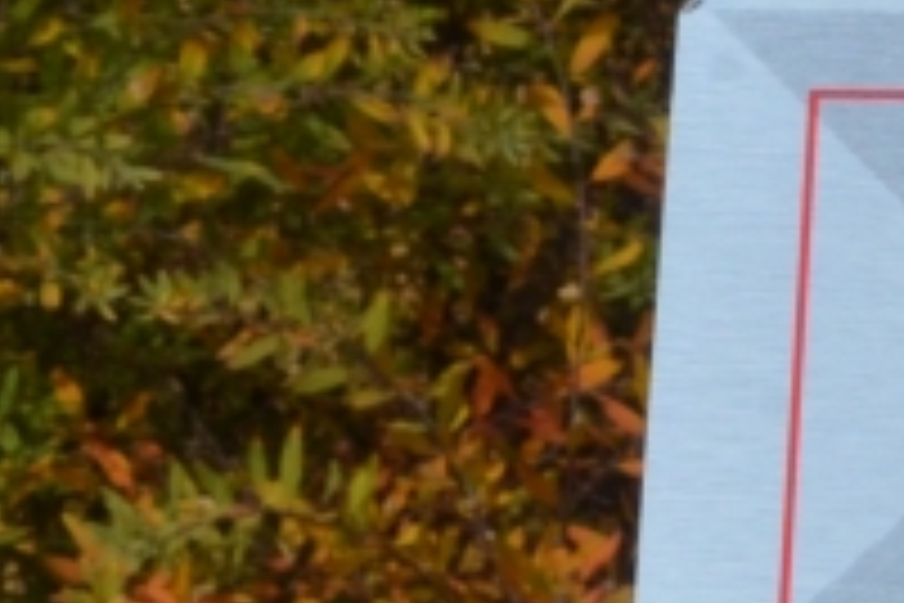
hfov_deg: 7.4
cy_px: 567
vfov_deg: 5.1
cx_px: 1844
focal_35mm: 267
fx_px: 6693
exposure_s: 1/1000
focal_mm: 35
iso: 1000
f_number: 16
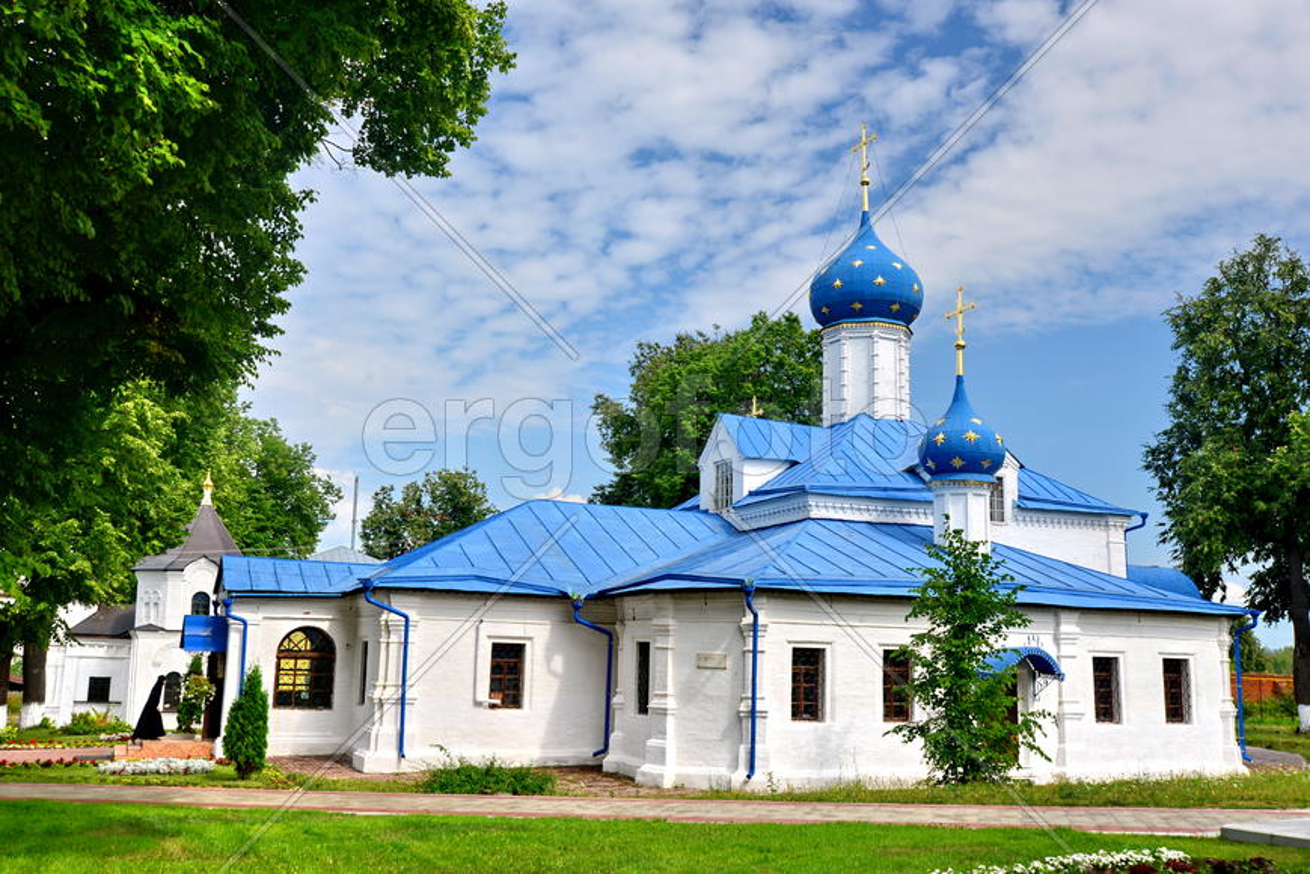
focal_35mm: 32
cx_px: 655
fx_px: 1165
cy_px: 437
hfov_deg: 58.7
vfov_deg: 41.1
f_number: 10
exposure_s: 1/250
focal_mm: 32
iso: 250
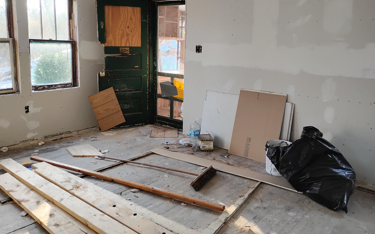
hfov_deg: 62.9
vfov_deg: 41.7
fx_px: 307
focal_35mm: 30
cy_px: 98
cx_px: 188
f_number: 1.8
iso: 500
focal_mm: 4.26
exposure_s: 1/60
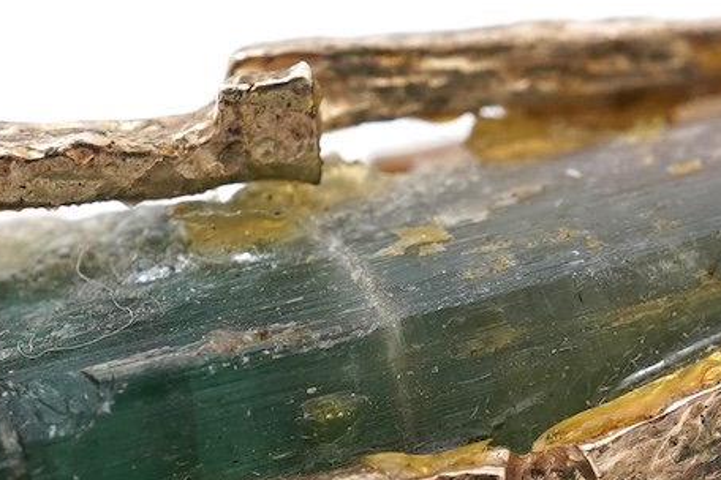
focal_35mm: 194
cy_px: 433
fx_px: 3885
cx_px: 647
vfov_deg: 7.1
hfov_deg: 10.5
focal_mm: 30
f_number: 16
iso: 400
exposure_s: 1/125
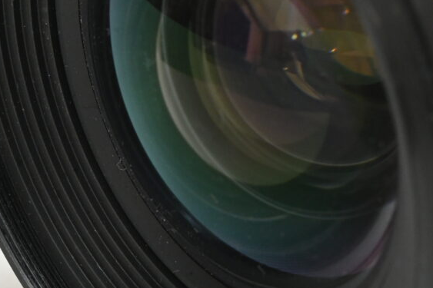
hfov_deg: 4.5
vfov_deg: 3.0
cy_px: -195
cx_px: 740
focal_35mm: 455
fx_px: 5471
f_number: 2.8
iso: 1000
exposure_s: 1/30
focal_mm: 100
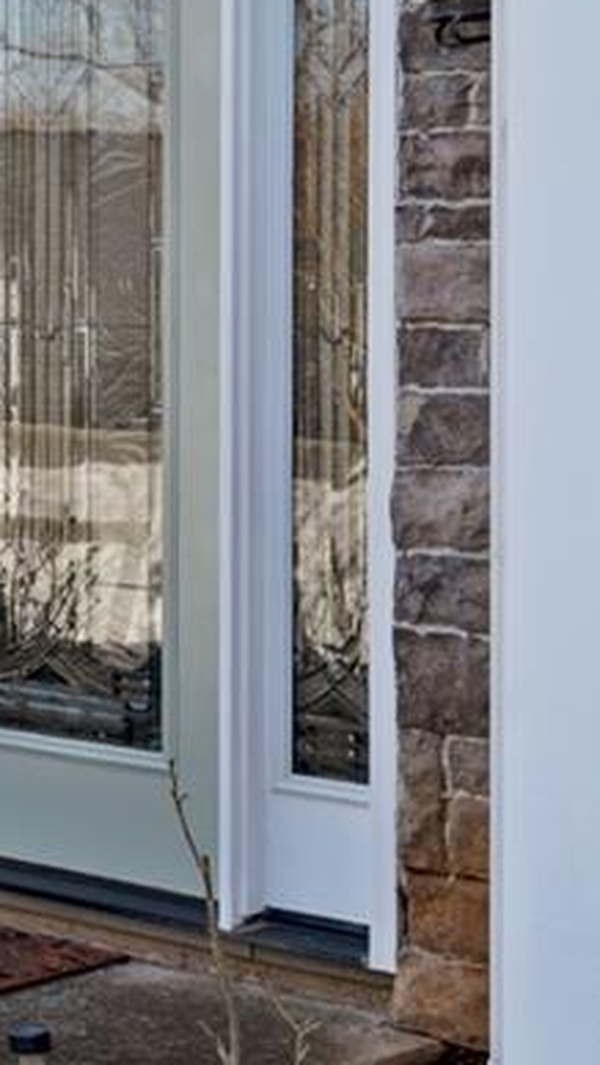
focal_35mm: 97
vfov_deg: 21.9
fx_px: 2741
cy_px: 330
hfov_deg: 11.3
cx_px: -597
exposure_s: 1/125
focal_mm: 35
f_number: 6.3
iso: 100
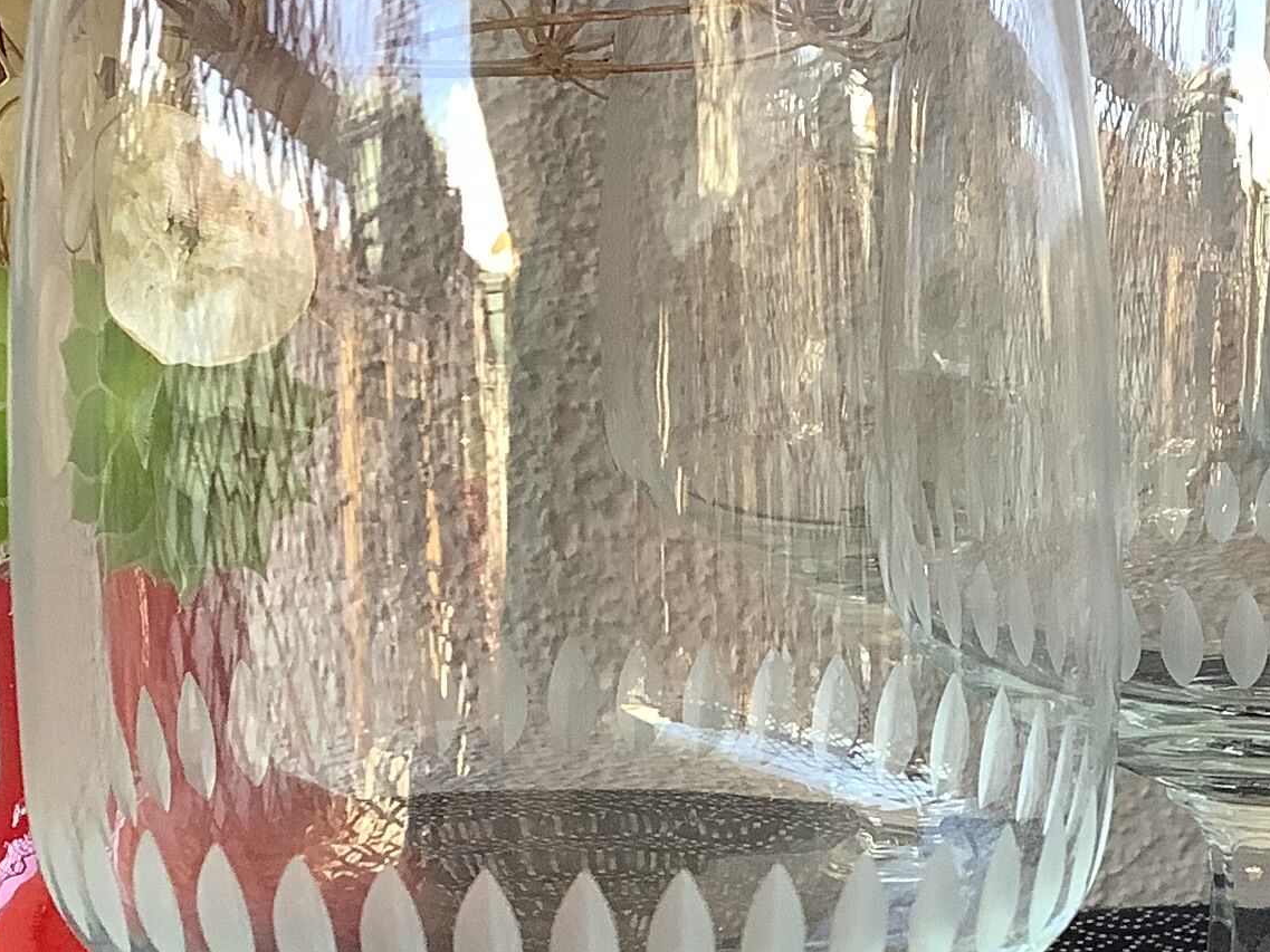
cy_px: 944
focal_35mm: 89
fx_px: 3266
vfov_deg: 16.3
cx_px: 899
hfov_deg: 21.9
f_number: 2.4
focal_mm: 3.3
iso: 80
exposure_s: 1/120
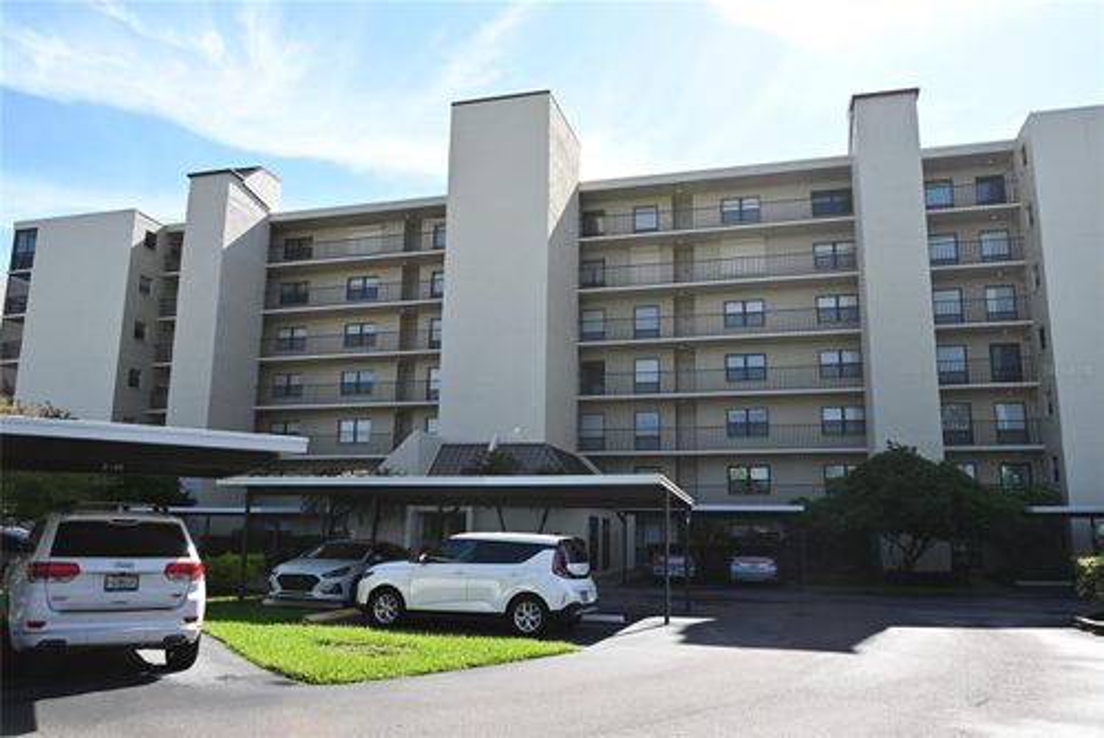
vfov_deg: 48.0
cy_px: 369
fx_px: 828
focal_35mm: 27
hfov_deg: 67.4
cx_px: 552
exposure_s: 1/320
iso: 100
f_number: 6.3
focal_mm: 18
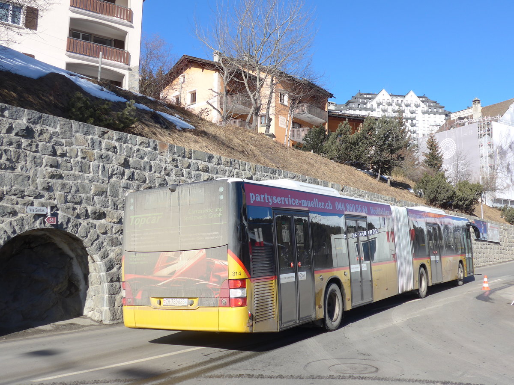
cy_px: 192
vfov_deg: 39.7
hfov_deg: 51.4
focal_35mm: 36
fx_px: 535
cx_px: 257
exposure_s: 1/1300
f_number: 2.8
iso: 80
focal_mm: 7.5
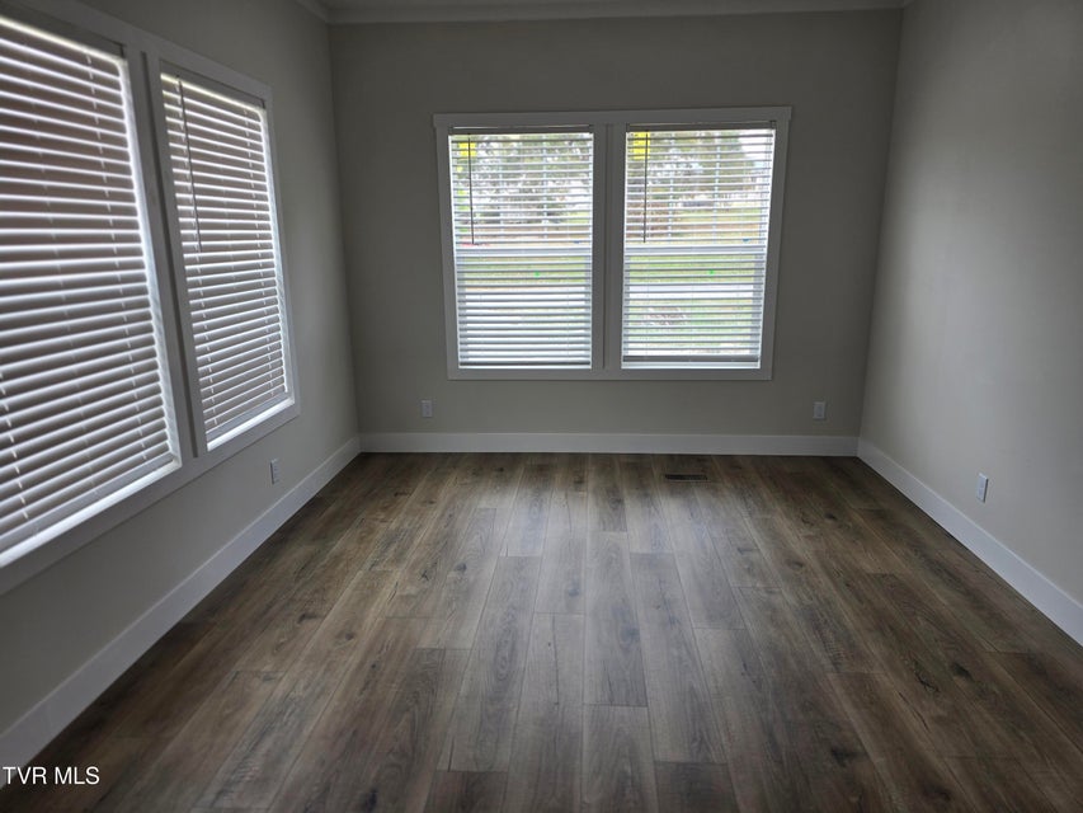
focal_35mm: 23
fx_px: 720
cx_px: 542
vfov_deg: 58.9
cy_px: 406
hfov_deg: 73.9
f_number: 1.7
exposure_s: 1/120
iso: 40
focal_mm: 6.3
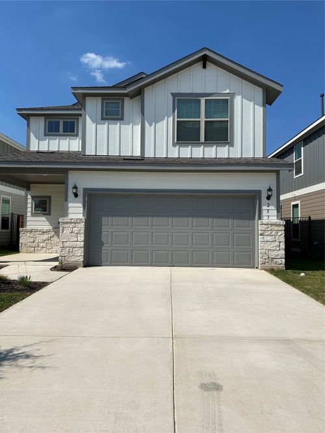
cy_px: 216
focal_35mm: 24
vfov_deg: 71.6
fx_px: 301
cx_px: 162
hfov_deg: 56.8
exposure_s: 1/6211
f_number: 1.78
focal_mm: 6.86
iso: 80
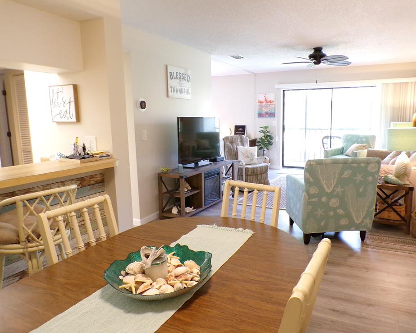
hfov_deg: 65.9
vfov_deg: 54.9
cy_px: 166
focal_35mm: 26
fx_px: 320
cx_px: 227
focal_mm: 4.3
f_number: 3
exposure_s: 1/17
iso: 523
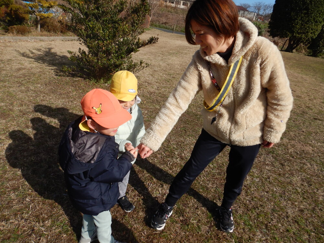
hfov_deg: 71.6
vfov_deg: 56.8
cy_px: 122
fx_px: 225
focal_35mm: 24
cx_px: 162
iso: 125
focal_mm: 4.3
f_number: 4.1
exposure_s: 1/1250
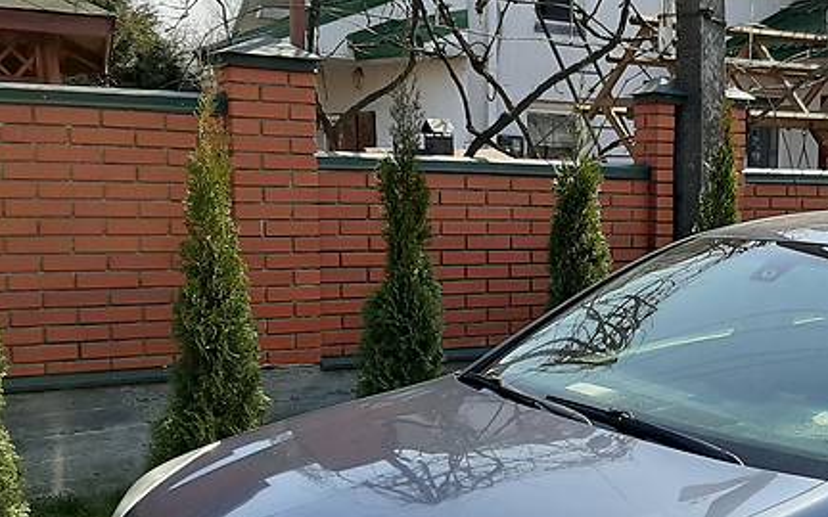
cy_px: 356
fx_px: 1151
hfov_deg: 37.8
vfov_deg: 25.2
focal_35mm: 51
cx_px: 688
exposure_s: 1/963
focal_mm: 3.9
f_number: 1.7
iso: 40
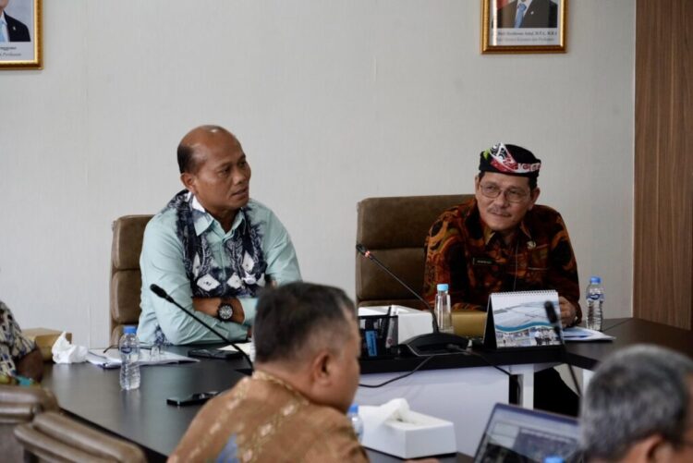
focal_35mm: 134
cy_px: 232
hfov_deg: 15.3
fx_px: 2581
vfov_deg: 10.2
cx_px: 346
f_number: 6.3
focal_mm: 134
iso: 5000
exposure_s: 1/200
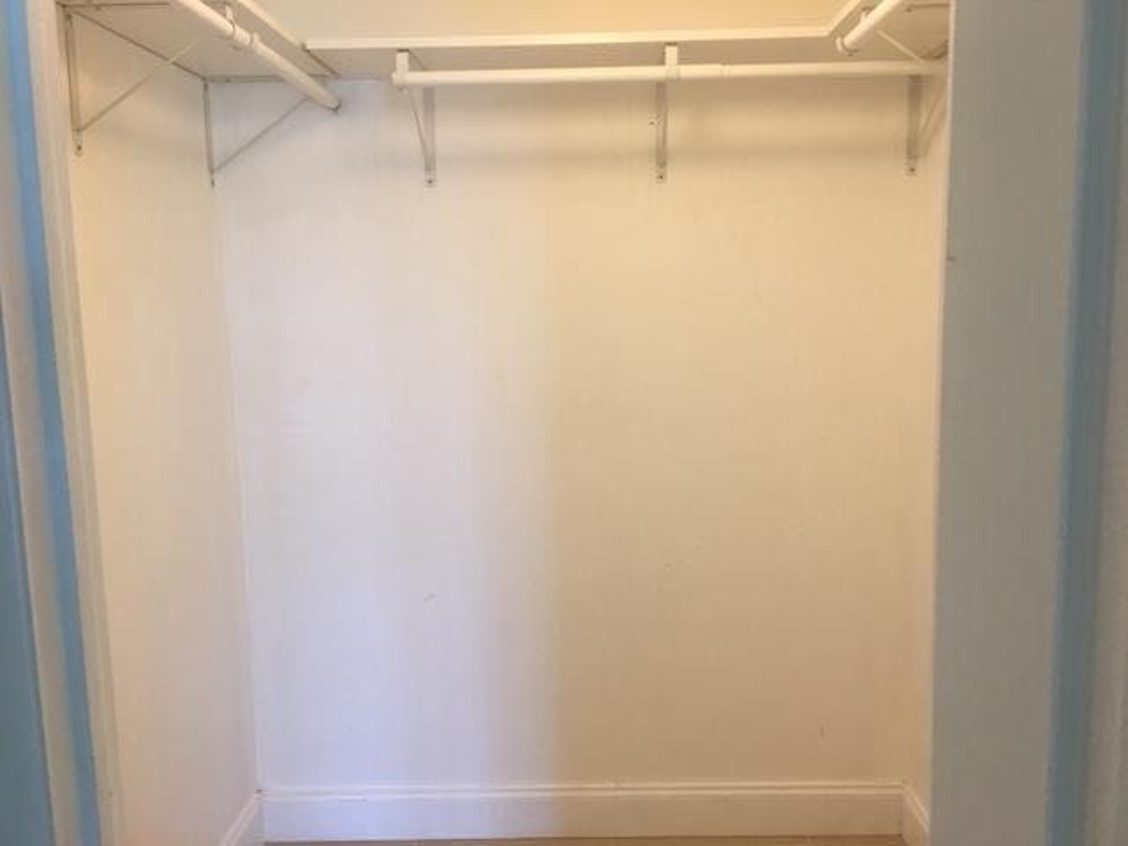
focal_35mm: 29
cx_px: 564
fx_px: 945
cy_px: 423
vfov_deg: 48.2
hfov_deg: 61.7
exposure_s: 1/15
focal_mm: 4.15
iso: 40
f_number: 2.2
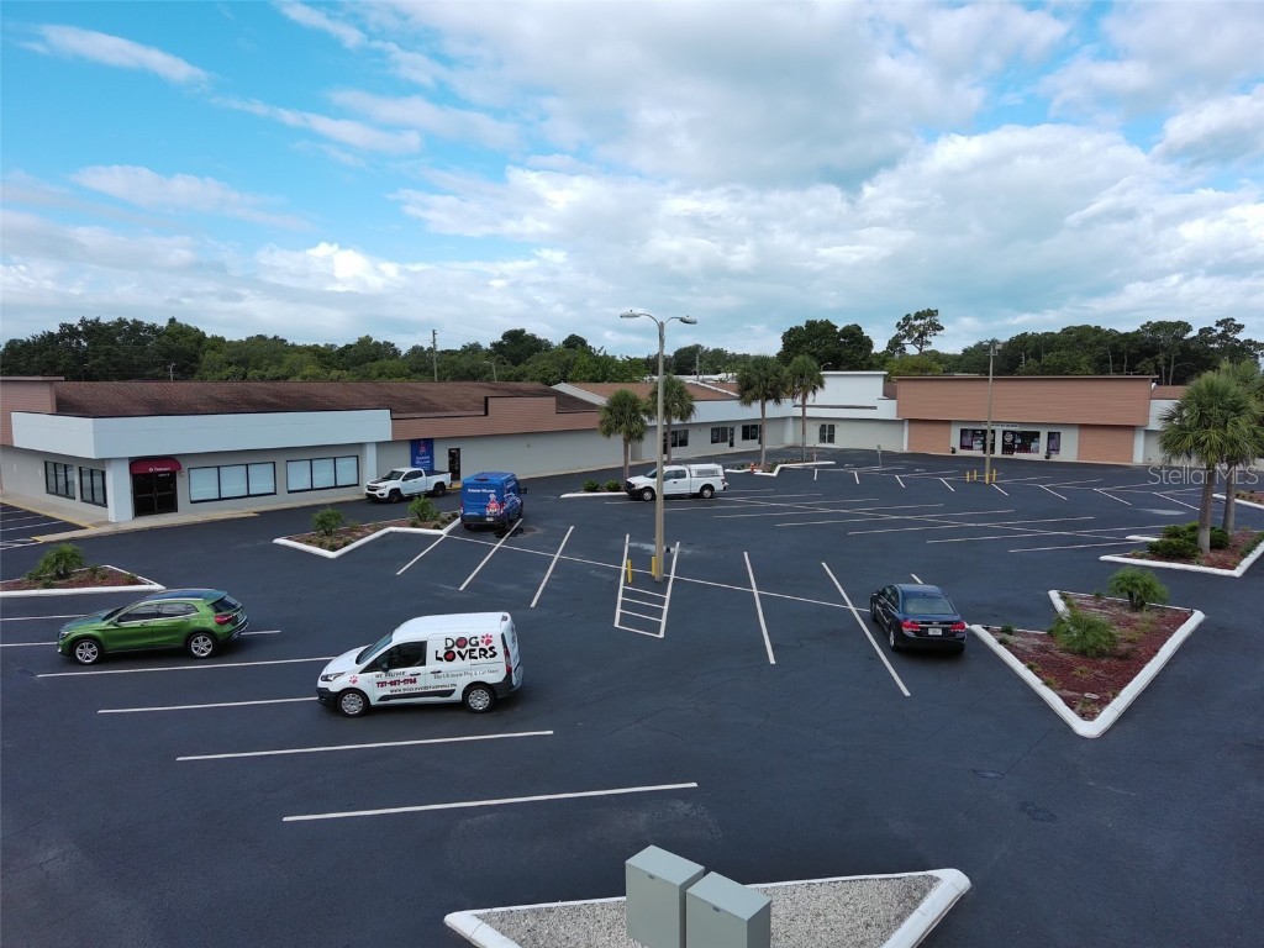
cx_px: 632
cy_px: 474
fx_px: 840
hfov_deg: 73.9
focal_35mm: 23
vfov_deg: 58.9
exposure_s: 1/1852
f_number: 1.9
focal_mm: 6.67
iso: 100
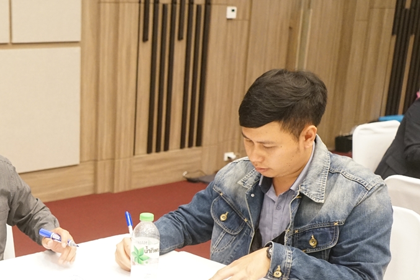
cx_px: 27
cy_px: 222
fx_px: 618
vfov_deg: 25.1
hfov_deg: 34.9
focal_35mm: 53
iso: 4000
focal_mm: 28
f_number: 3.5
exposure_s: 1/60
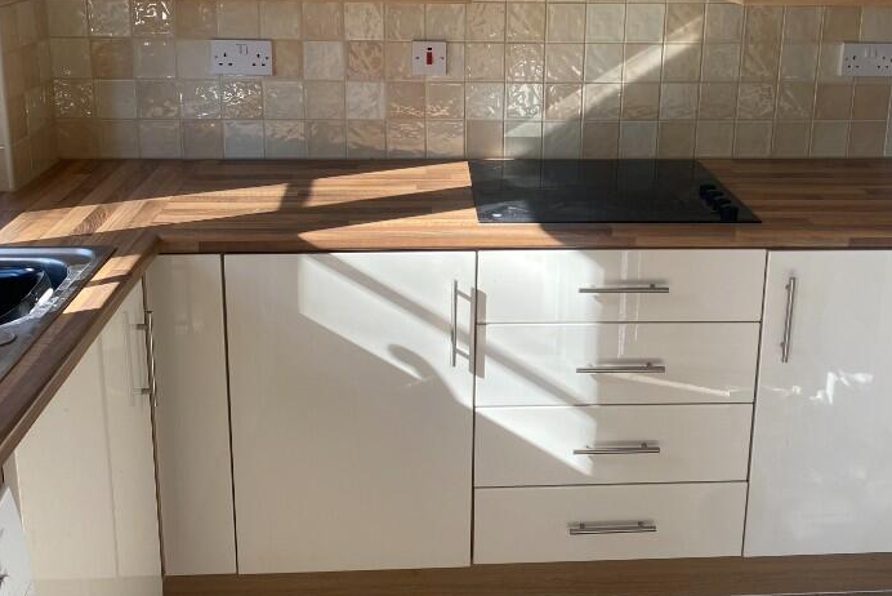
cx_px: 504
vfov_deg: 32.9
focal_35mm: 40
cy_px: 159
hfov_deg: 48.3
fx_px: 991
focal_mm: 4.25
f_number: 1.8
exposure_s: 1/122
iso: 40
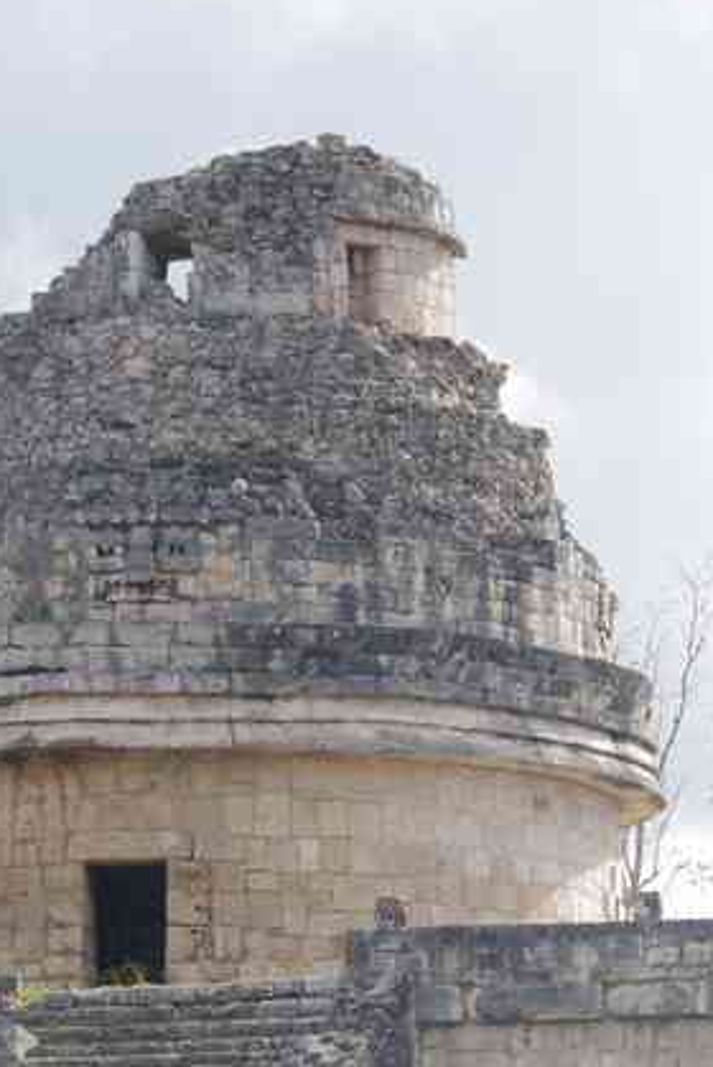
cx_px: 387
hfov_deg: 5.9
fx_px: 6886
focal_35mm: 232
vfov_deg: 8.8
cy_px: 1038
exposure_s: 1/100
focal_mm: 65
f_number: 8
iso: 200
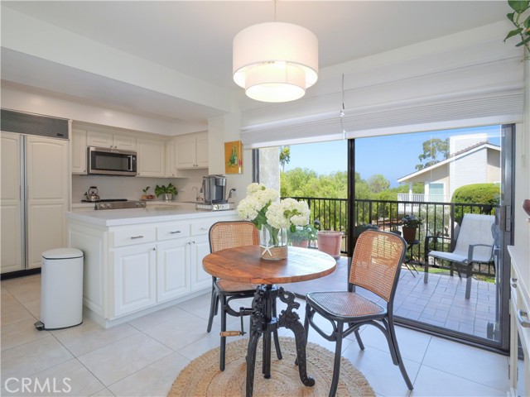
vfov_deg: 71.6
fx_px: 276
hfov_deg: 87.8
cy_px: 198
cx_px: 265
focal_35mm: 18
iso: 1600
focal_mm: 9
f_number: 8
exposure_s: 1/160
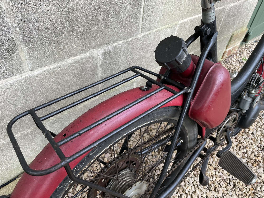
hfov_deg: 67.3
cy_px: 99
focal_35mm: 26
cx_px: 132
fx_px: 198
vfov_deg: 53.1
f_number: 1.6
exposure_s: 1/121
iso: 50
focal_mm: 4.2
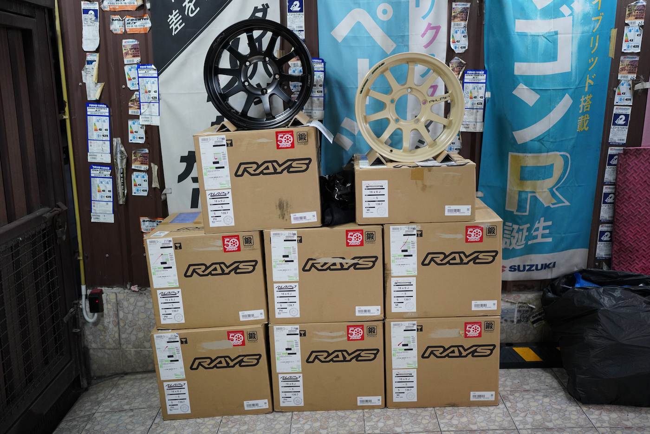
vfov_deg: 37.9
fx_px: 632
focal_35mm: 35
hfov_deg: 54.4
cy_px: 217
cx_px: 325
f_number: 1.4
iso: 1600
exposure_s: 1/500
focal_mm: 35
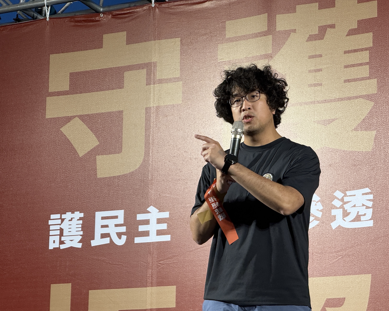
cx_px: 234
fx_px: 1681
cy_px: 148
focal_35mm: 146
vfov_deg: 10.6
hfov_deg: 13.2
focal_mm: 15.66
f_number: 2.8
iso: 125
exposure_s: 1/99
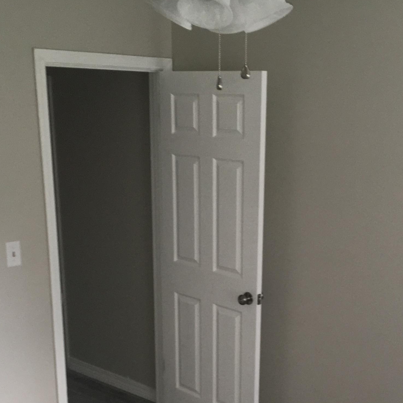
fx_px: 685
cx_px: 248
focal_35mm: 52
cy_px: 303
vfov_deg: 32.2
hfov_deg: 32.7
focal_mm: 4.15
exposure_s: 1/30
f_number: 2.2
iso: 80
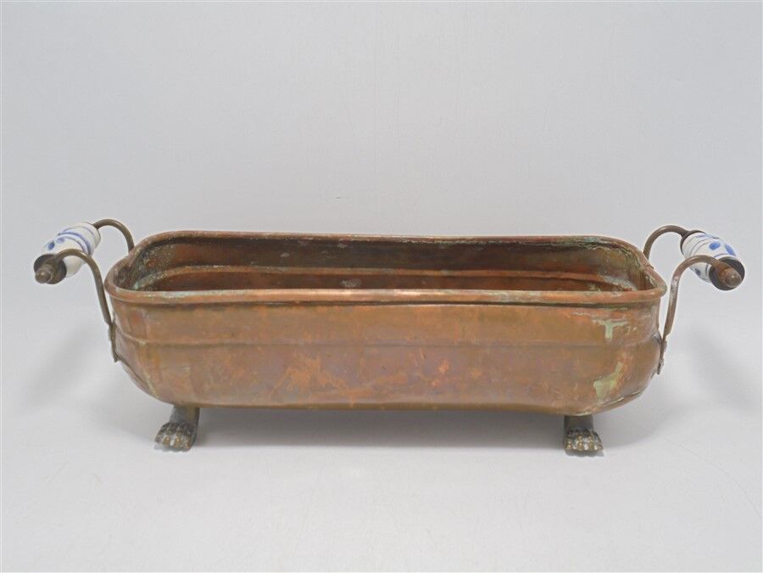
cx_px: 382
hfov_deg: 49.0
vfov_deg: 37.7
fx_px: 838
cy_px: 286
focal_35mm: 38
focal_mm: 6.9
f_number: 4.2
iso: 100
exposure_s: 1/30
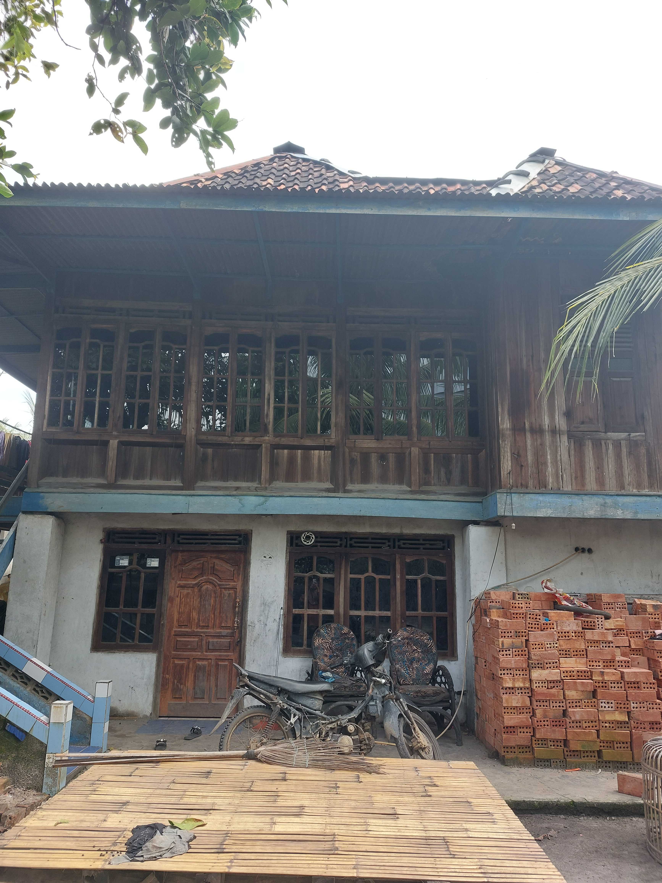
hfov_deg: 54.9
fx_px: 637
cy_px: 442
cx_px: 331
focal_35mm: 25
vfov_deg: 69.4
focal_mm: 5.23
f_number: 1.8
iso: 32
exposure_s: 1/120
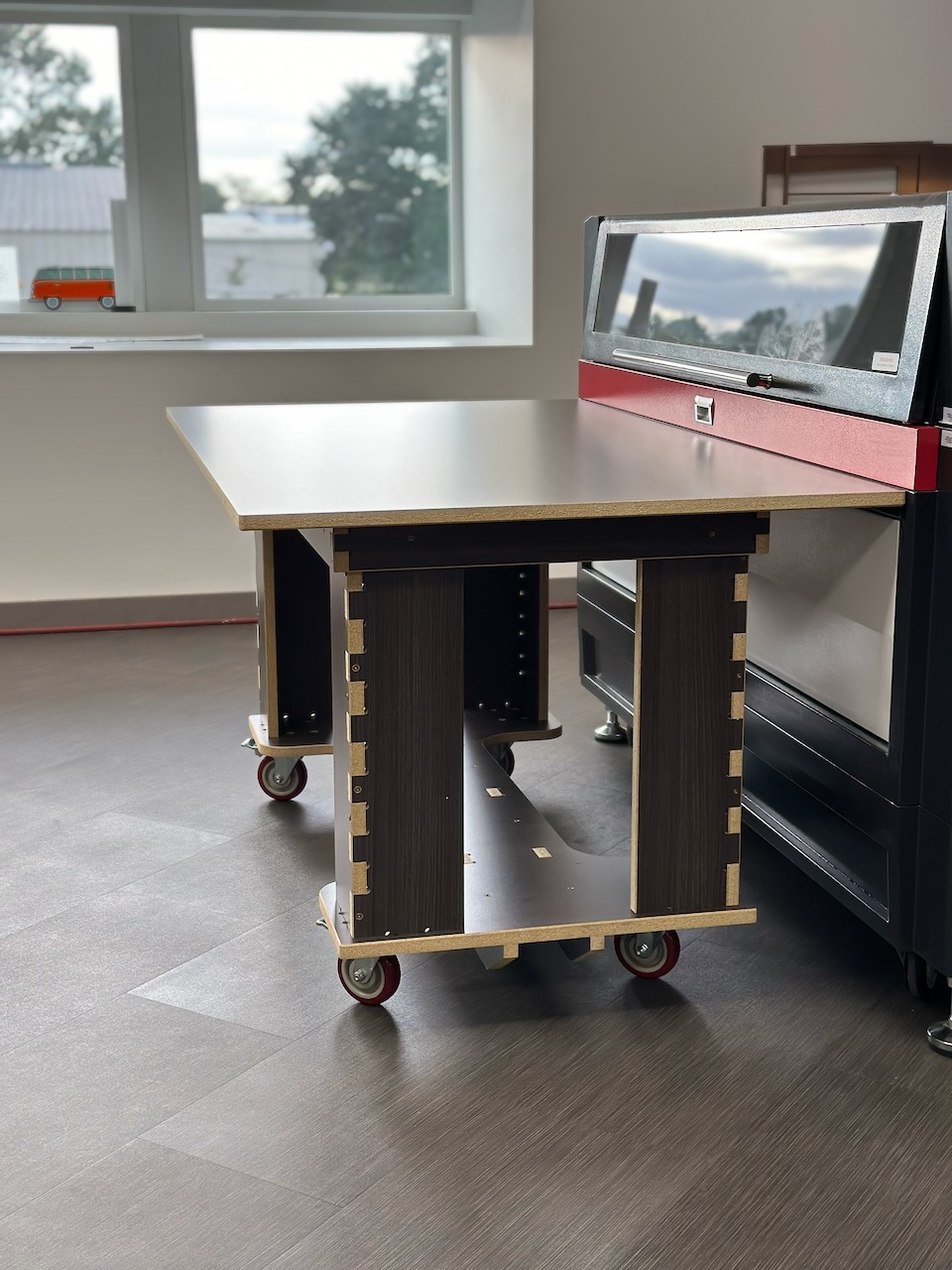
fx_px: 1760
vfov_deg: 39.7
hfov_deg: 30.3
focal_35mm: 48
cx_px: 476
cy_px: 635
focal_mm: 6.86
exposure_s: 1/251
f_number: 1.78
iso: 80
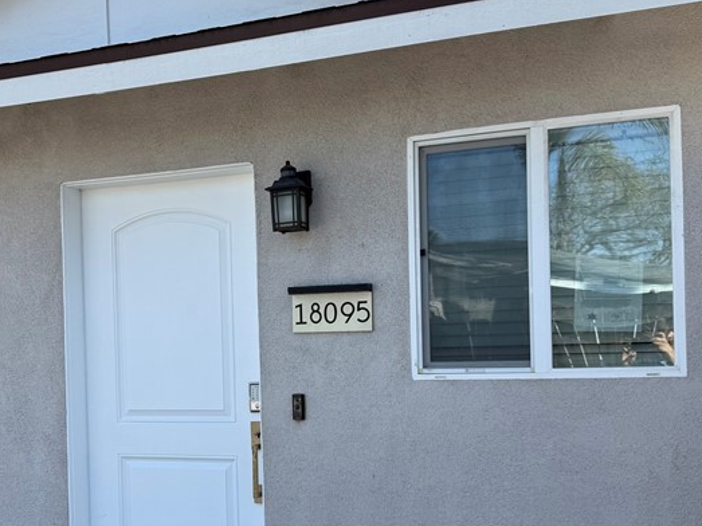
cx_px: 219
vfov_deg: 30.7
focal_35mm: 47
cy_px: 346
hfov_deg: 39.8
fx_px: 953
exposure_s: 1/1727
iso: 80
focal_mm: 6.76
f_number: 1.78
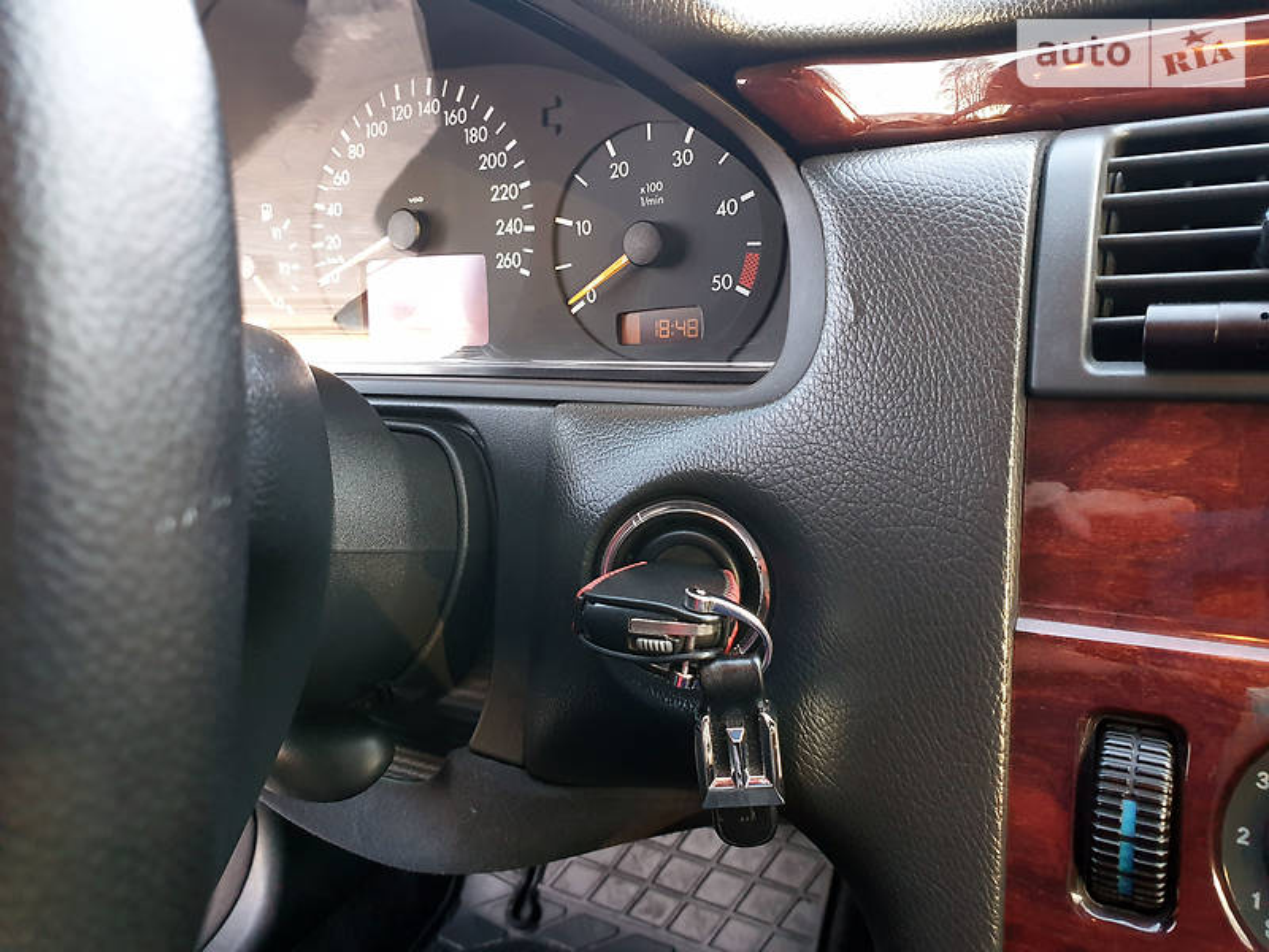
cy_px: 476
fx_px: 953
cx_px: 634
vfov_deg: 53.1
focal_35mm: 26
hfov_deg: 67.3
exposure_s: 1/50
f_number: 2.4
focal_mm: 4.3
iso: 320
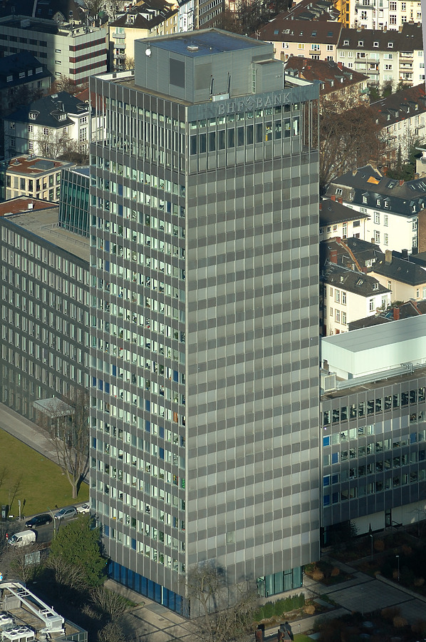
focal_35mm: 180
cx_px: 213
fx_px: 3202
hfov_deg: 7.6
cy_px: 321
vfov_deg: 11.4
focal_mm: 120
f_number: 9
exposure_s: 1/400
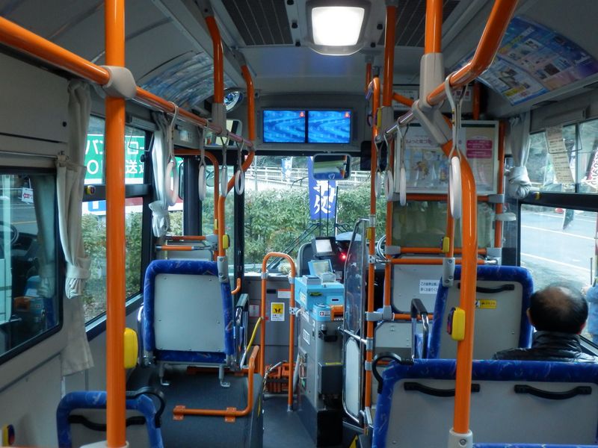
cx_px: 299
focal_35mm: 42
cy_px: 224
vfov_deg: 34.3
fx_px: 726
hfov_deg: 44.8
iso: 640
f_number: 4
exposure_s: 1/40
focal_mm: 7.4
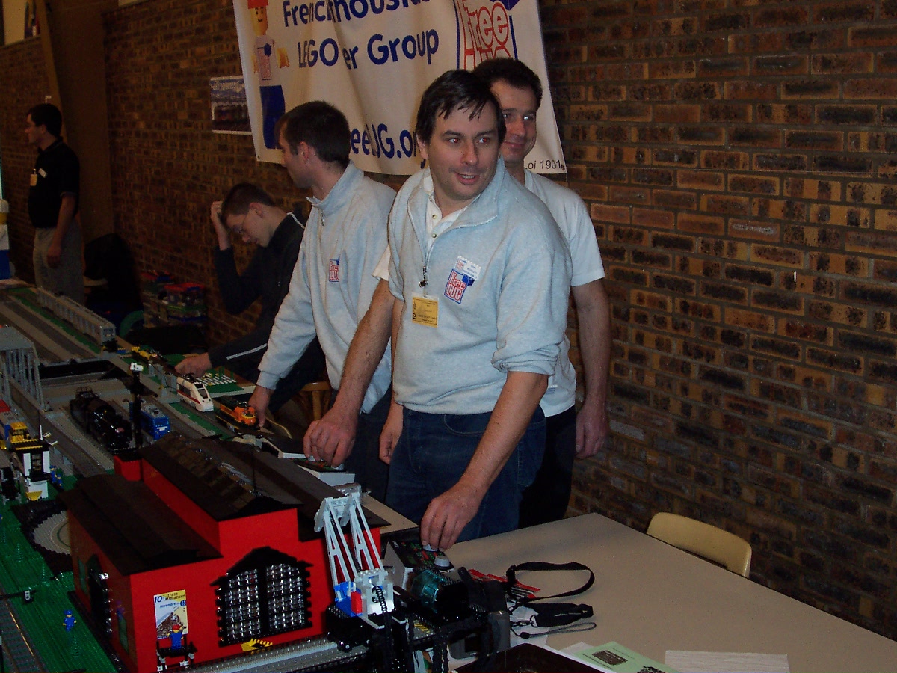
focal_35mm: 46
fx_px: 1192
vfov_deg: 31.5
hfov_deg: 41.2
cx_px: 448
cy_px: 336
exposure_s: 1/60
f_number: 3
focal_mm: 7
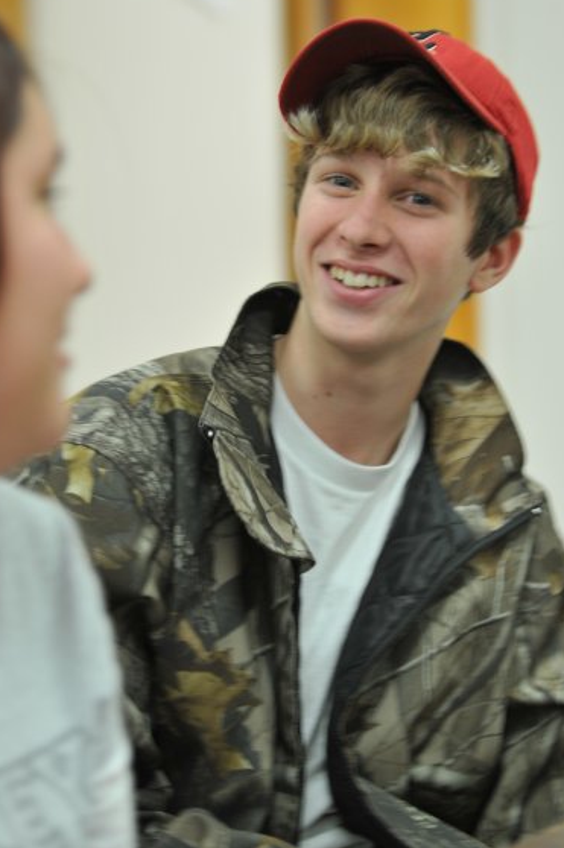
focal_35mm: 113
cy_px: 409
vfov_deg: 18.1
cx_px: 287
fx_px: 2660
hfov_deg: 12.1
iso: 280
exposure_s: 1/60
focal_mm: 70
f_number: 2.8
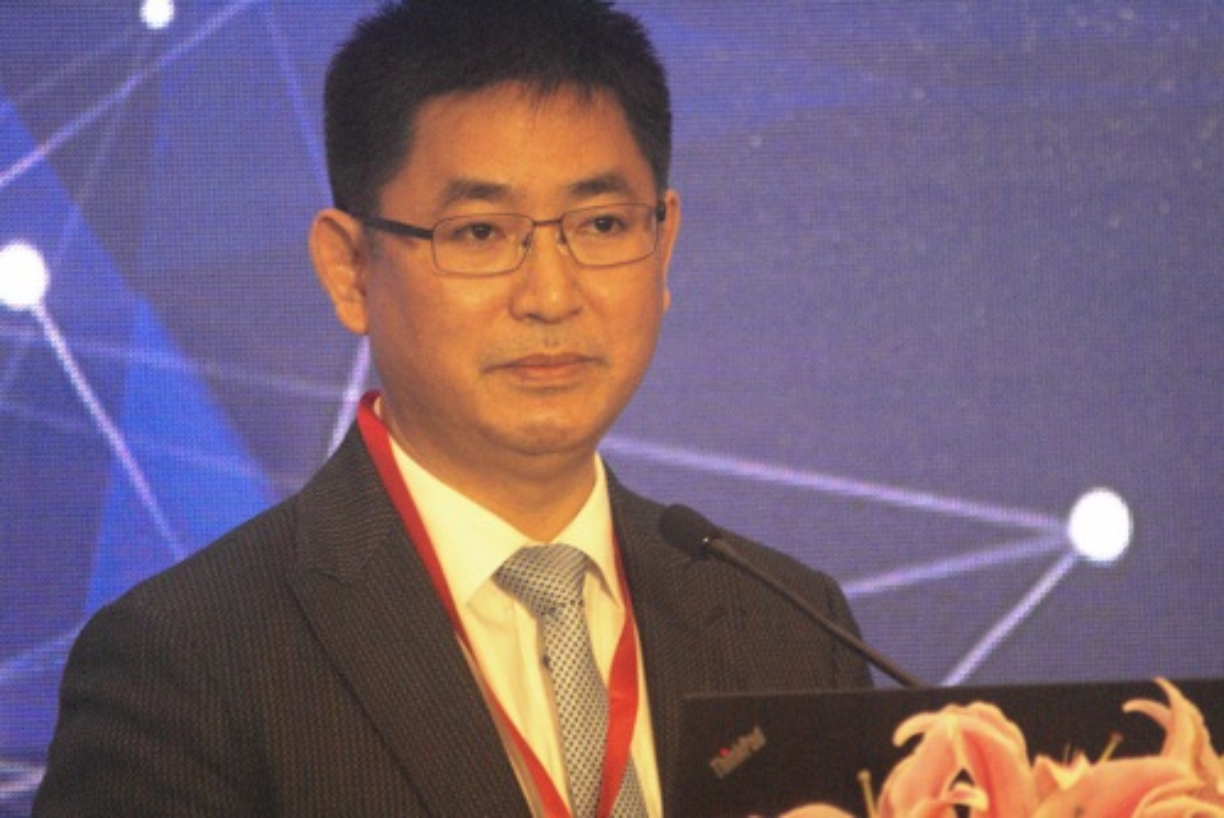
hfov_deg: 4.6
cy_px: 409
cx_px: 612
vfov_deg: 3.1
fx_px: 15308
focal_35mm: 450
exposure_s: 1/80
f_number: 5.6
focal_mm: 300
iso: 1600
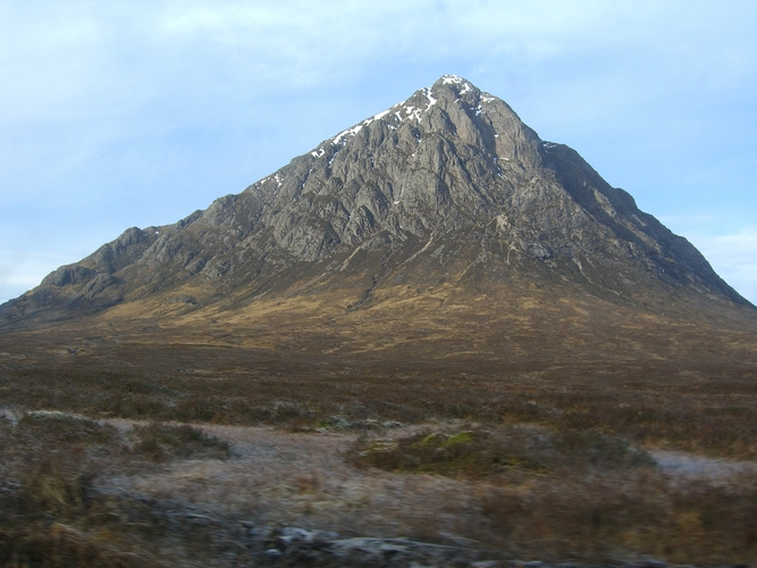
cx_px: 378
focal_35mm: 38
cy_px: 284
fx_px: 831
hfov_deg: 49.0
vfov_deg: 37.7
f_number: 4
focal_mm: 7.9
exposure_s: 1/200
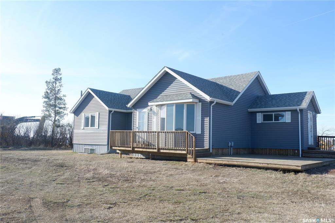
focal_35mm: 32
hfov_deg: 58.7
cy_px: 112
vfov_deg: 41.1
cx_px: 168
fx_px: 298
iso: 200
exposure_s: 1/240
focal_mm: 21.1
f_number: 8
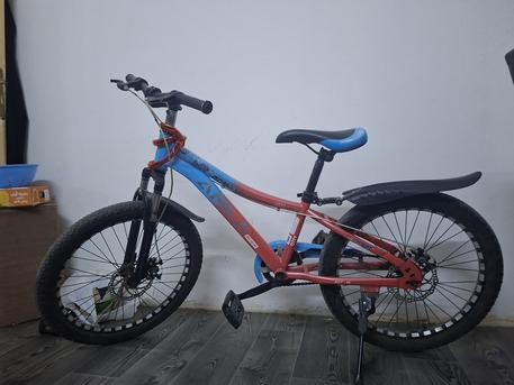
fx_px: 342
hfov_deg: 73.9
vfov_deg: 58.9
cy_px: 192
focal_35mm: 23
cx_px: 257
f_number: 1.8
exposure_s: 1/24
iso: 640
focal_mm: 5.54
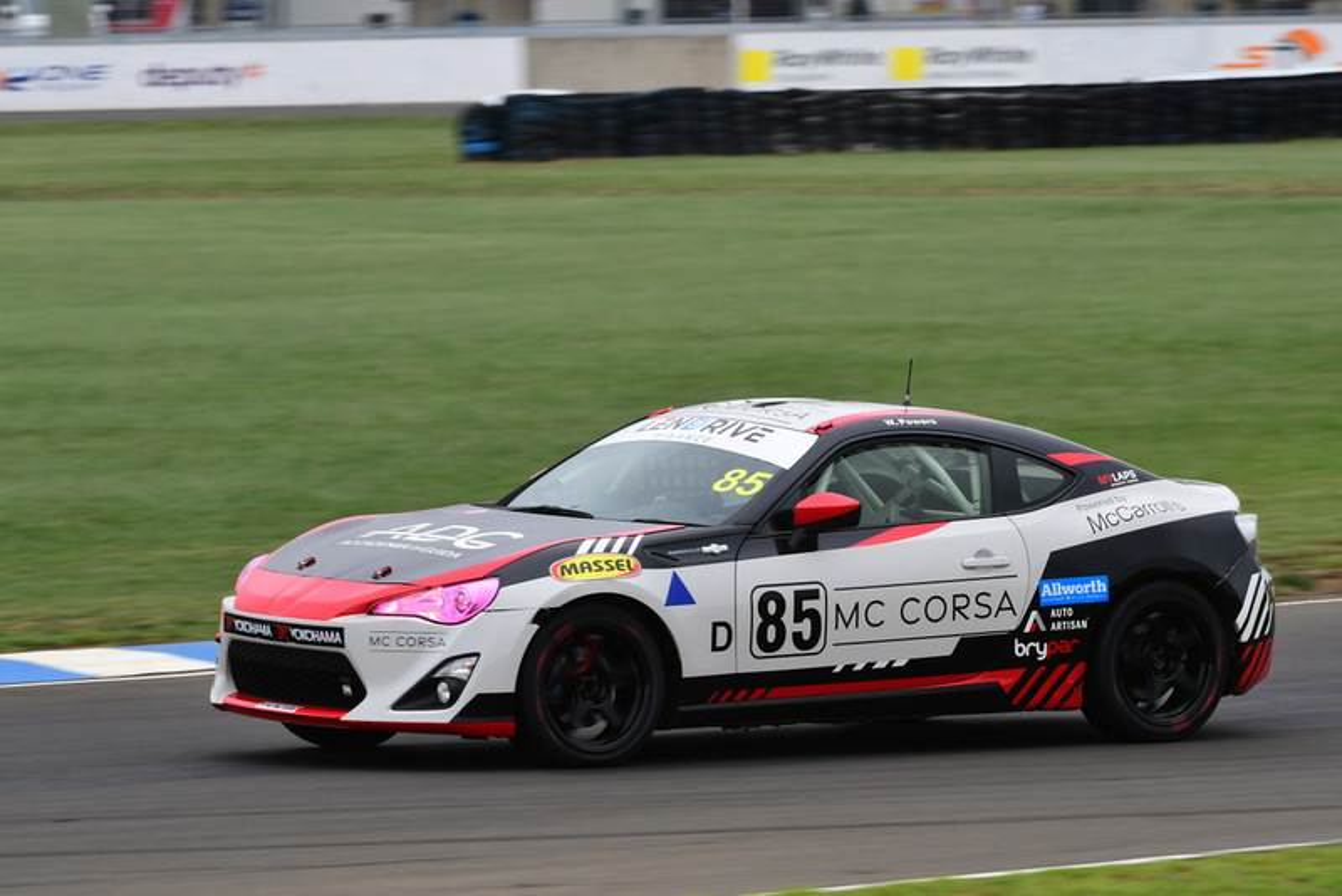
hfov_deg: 6.5
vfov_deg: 4.4
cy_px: 448
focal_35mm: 315
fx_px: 11746
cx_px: 671
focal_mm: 210
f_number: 10
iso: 320
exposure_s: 1/320
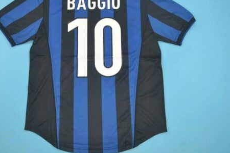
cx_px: 94
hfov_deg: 44.3
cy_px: 62
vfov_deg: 30.4
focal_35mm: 44
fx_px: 281
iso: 200
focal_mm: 22
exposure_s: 1/125
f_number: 3.8
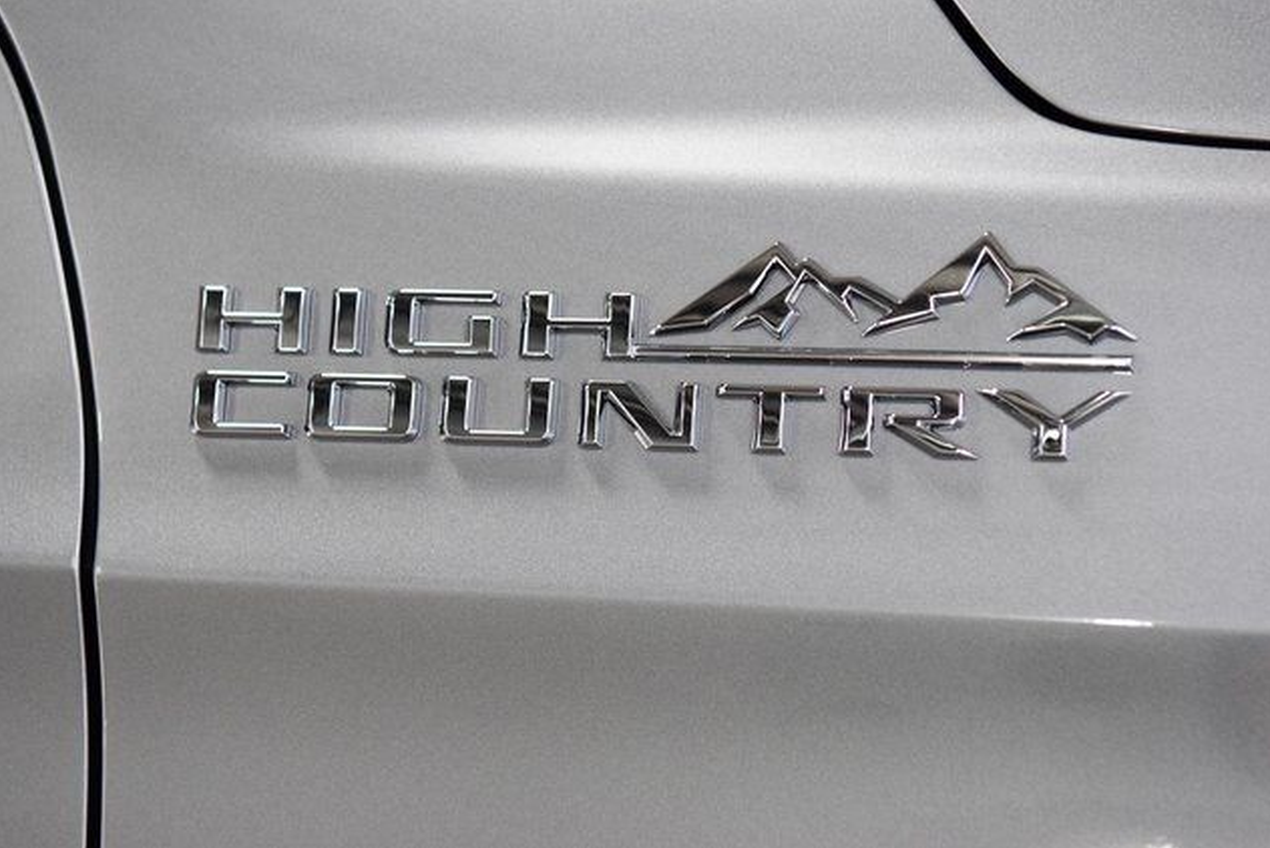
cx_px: 637
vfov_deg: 16.1
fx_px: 3000
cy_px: 423
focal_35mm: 85
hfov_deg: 23.9
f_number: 4
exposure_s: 1/125
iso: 1600
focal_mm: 56
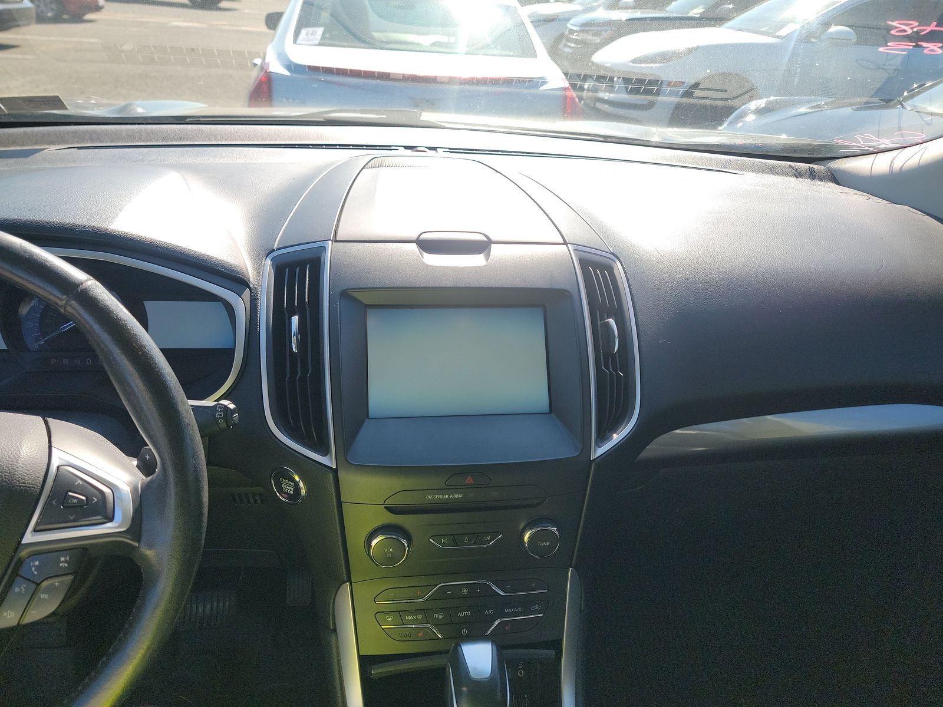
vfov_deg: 56.8
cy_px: 354
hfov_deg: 71.6
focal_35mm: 24
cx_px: 472
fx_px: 654
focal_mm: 6.7
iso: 50
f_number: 1.8
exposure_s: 1/239
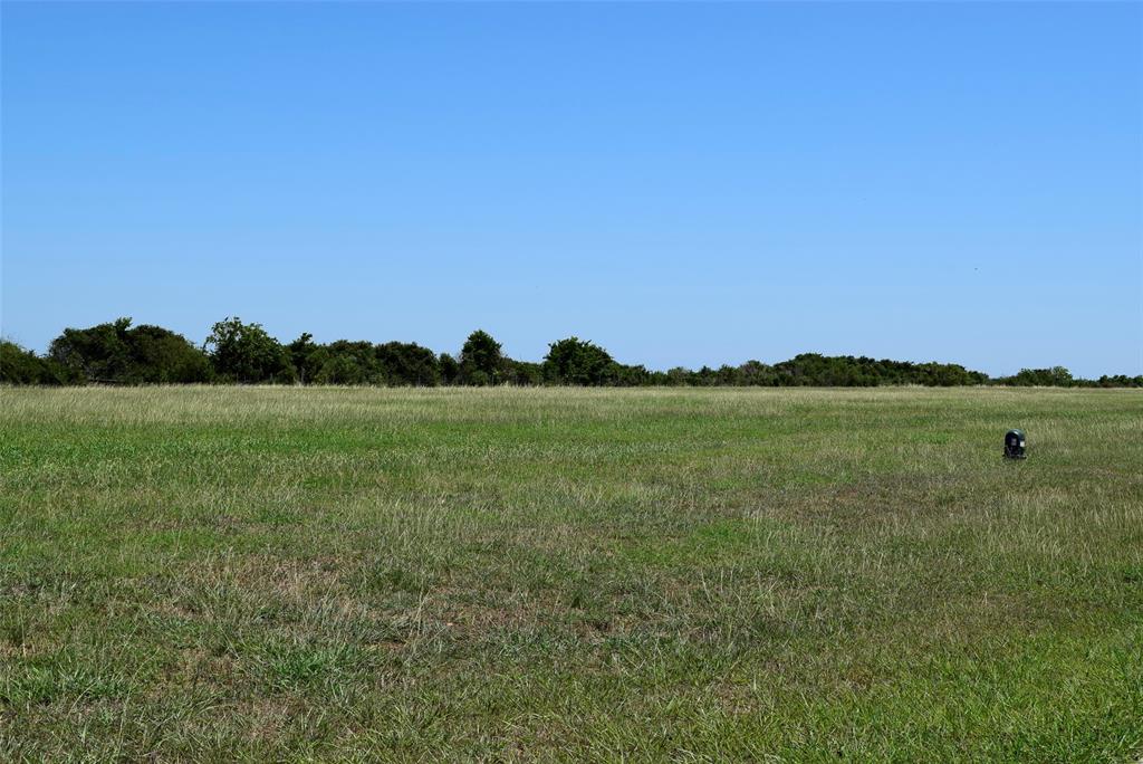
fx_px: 1525
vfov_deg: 28.1
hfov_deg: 41.1
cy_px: 382
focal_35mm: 48
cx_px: 572
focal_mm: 32
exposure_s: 1/500
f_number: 11
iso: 200
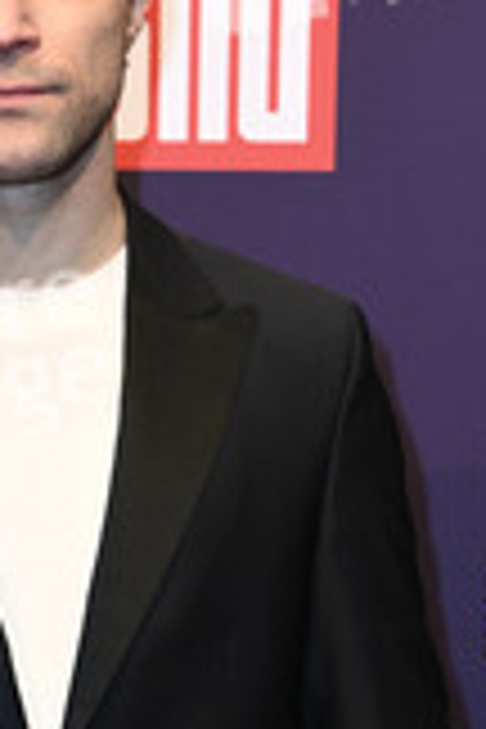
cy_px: 603
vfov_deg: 11.5
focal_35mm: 178
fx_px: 3604
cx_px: 9
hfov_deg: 7.7
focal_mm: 72
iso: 500
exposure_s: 1/200
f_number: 6.3
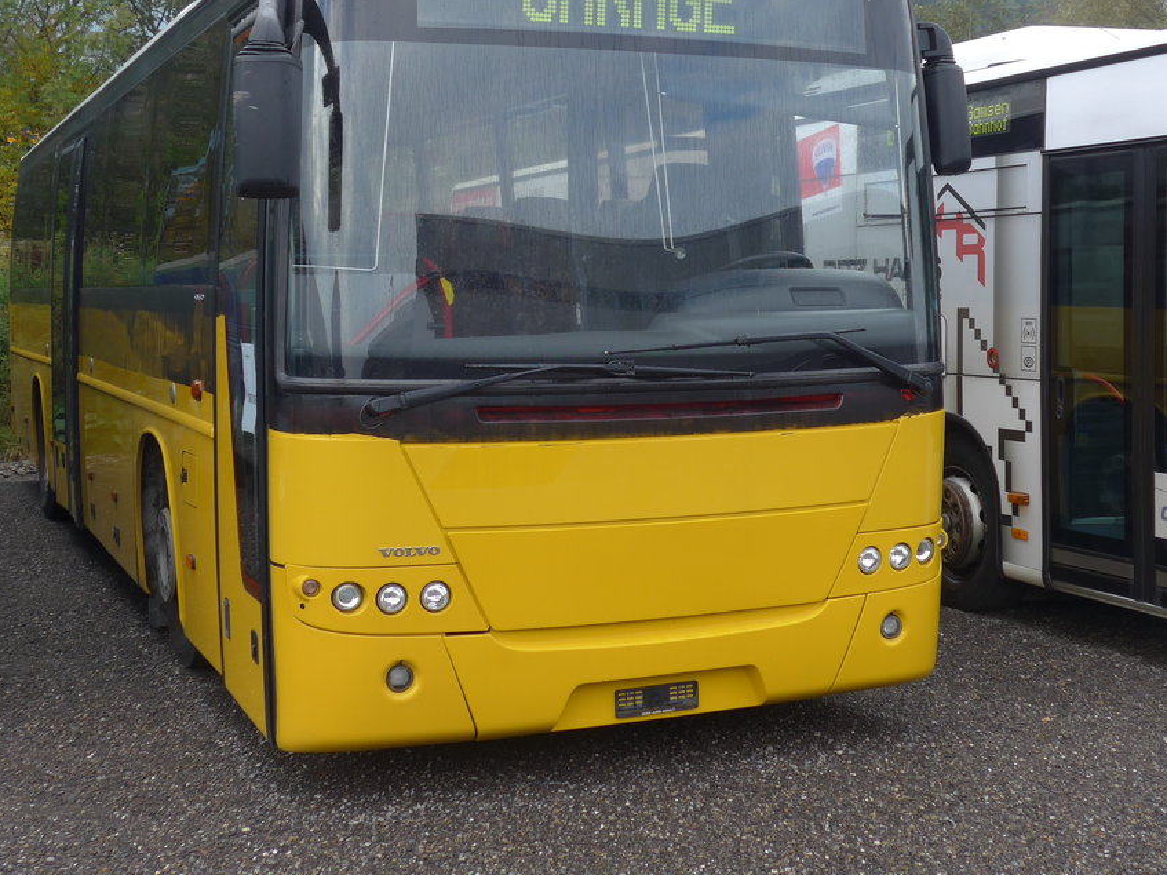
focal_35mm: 51
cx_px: 602
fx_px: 1719
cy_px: 280
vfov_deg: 28.3
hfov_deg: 37.5
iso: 80
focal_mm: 7.5
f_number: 2.8
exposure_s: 1/250
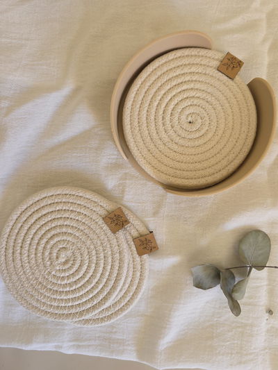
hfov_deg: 58.9
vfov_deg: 73.9
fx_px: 246
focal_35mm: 23
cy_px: 185
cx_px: 139
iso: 125
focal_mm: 6.3
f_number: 1.7
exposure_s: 1/100
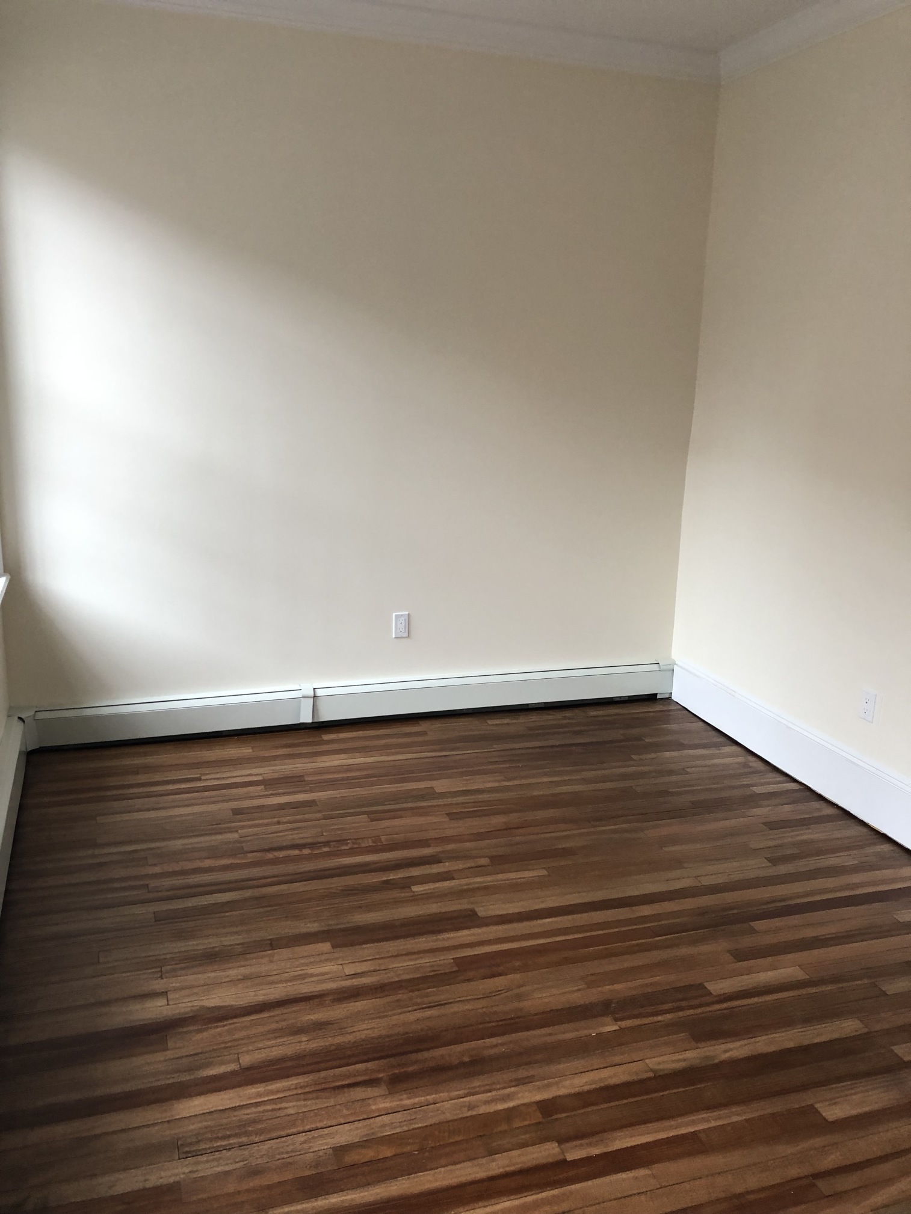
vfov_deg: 63.4
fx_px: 983
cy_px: 607
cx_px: 456
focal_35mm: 28
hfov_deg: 49.7
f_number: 1.8
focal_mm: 4
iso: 40
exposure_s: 1/15
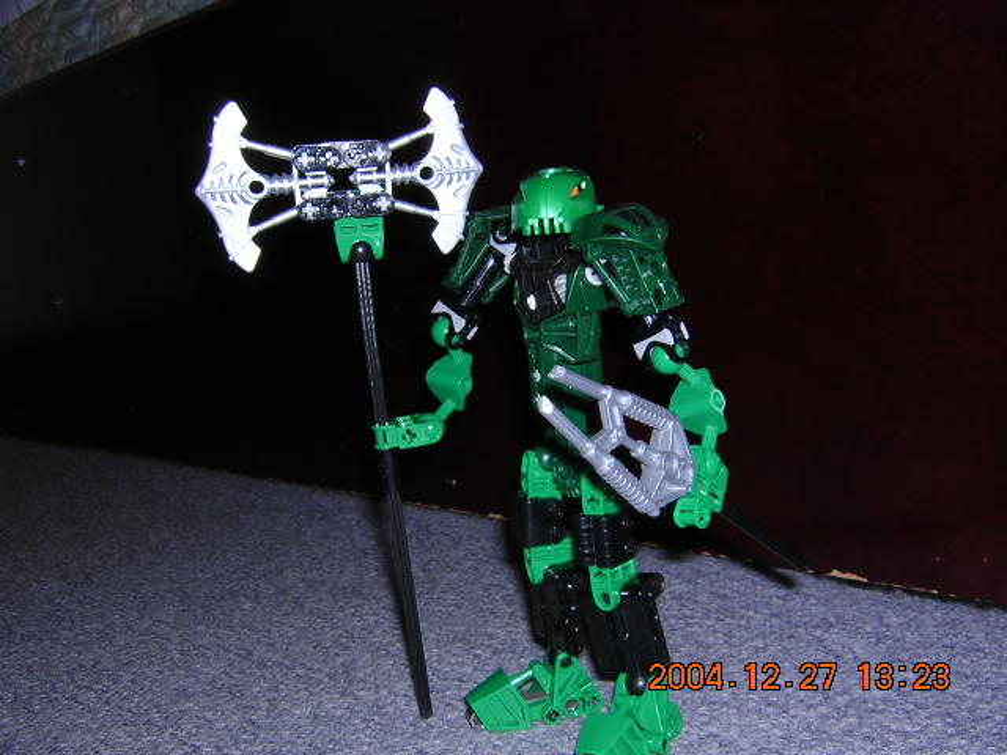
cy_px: 378
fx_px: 1251
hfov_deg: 43.9
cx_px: 504
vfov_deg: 33.6
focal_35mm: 43
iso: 100
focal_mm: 5.6
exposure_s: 1/60.1
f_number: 5.6
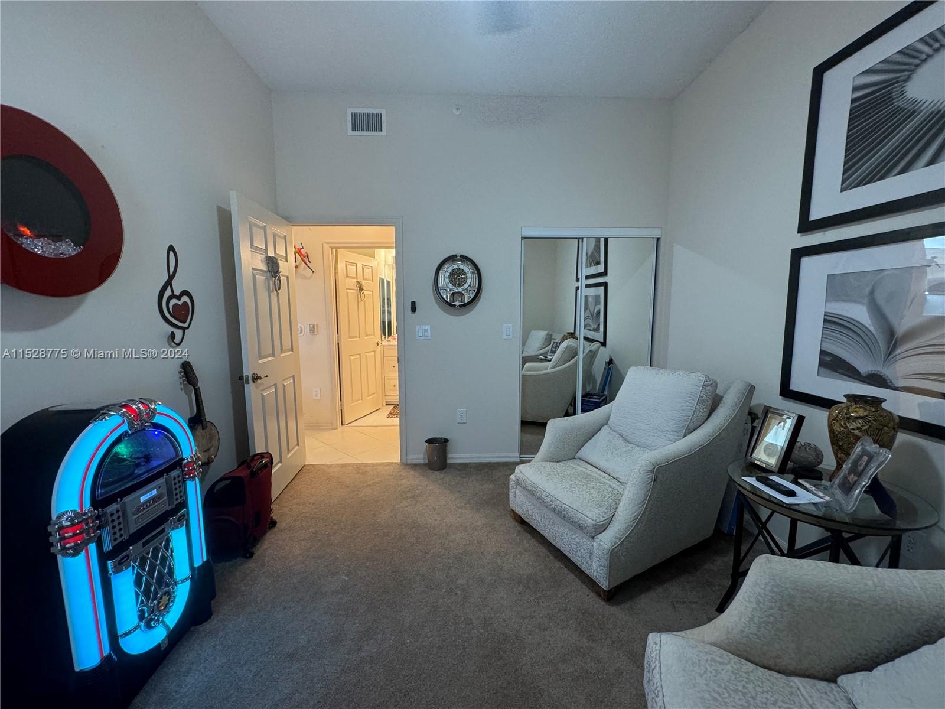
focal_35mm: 14
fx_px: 382
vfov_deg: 85.7
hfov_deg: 102.1
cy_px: 354
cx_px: 472
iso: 250
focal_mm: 2.22
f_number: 2.2
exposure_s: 1/60
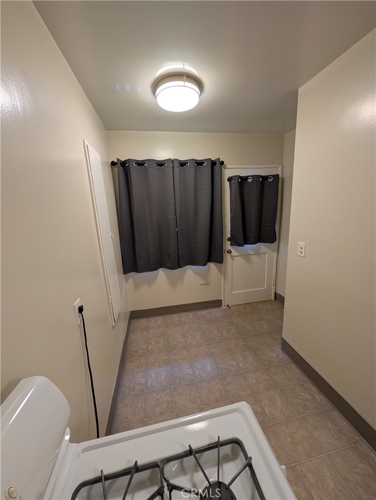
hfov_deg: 94.7
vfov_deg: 110.4
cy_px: 250
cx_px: 188
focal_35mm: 12
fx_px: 173
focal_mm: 2.02
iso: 54
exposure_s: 1/30
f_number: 1.7
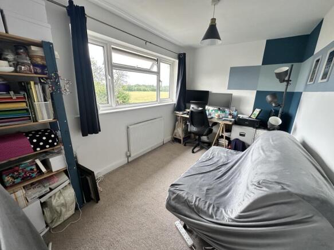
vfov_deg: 85.7
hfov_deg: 102.1
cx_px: 167
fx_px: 135
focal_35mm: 14
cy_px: 125
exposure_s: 1/99
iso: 80
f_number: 2.2
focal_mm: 2.22
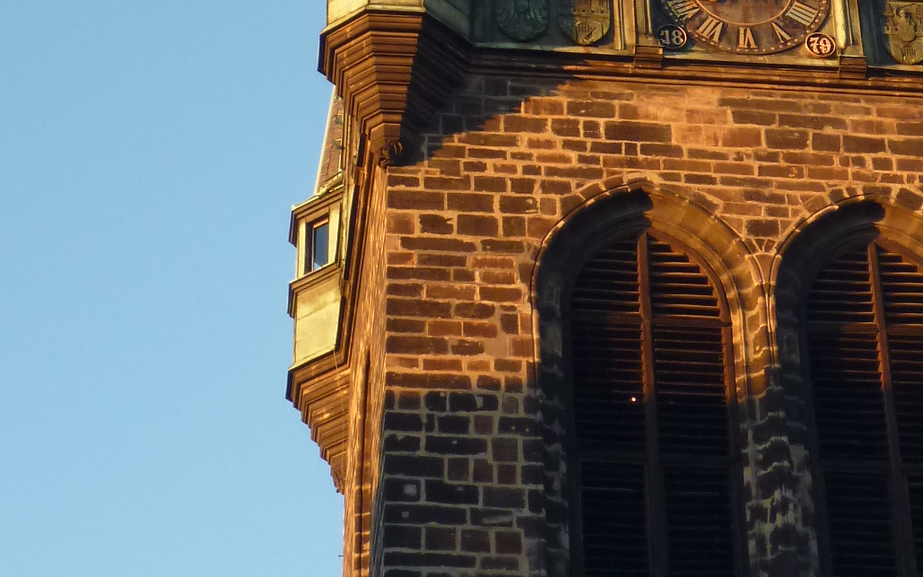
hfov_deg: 16.8
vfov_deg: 10.5
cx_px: 540
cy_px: -17
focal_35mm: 124
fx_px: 3119
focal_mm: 8.4
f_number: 4.5
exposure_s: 1/80
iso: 200
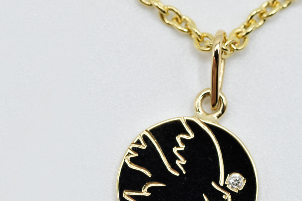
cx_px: 205
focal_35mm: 243
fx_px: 2036
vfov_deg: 5.7
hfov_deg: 8.5
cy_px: 147
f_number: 13
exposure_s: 1/40
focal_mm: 105
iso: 100
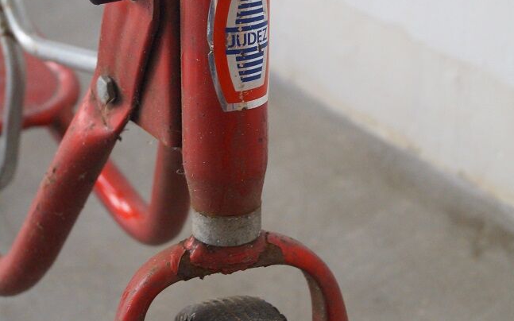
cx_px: 259
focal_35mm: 65
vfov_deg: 19.9
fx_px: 910
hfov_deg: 31.5
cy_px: 106
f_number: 5.6
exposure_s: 1/60
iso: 2000
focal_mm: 28
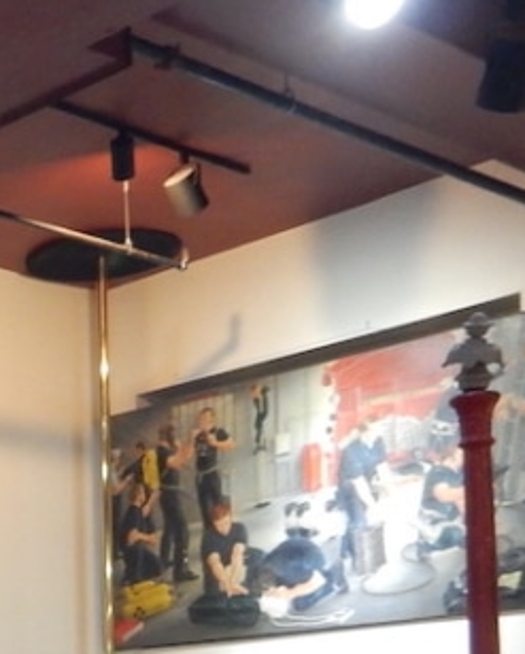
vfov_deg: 21.6
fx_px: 1571
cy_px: 813
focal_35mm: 81
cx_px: -359
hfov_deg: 16.5
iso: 450
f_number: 3.7
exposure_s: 1/8
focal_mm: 4.5
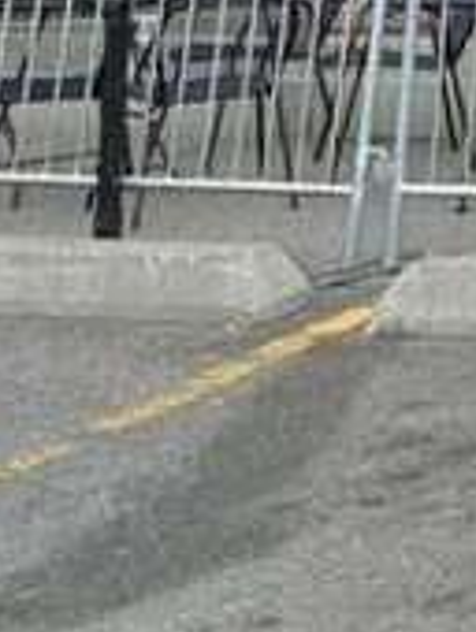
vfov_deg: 14.5
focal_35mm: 122
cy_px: -442
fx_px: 2231
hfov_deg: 9.4
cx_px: 1473
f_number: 1.8
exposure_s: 1/815
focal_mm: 4.25
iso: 25
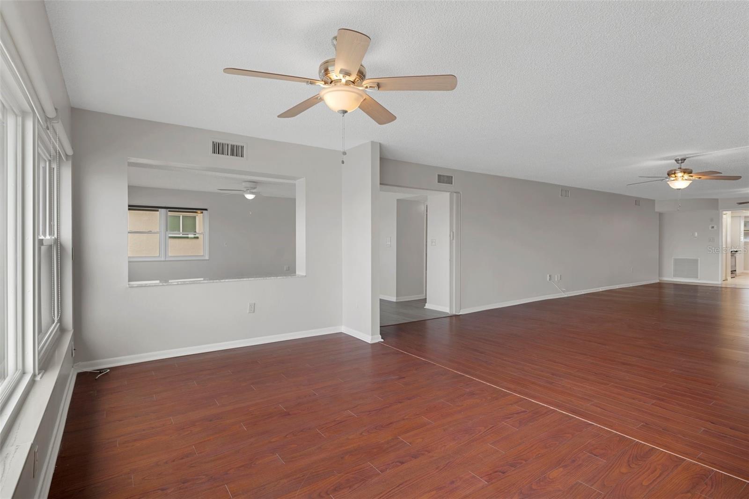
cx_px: 374
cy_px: 250
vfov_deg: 67.4
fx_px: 374
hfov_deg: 90.0
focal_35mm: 18
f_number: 6.3
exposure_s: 1/3
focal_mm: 18
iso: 320
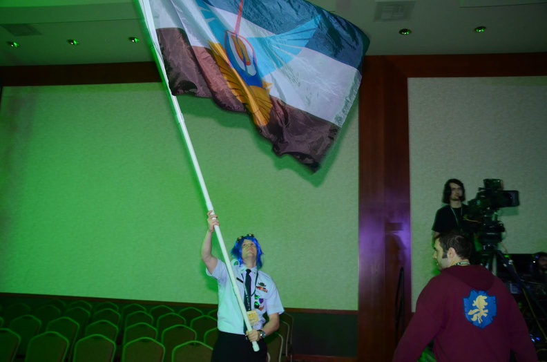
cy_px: 181
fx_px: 432
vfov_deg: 45.5
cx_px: 274
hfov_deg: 64.7
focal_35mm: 28
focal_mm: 19
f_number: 4
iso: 1600
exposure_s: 1/30
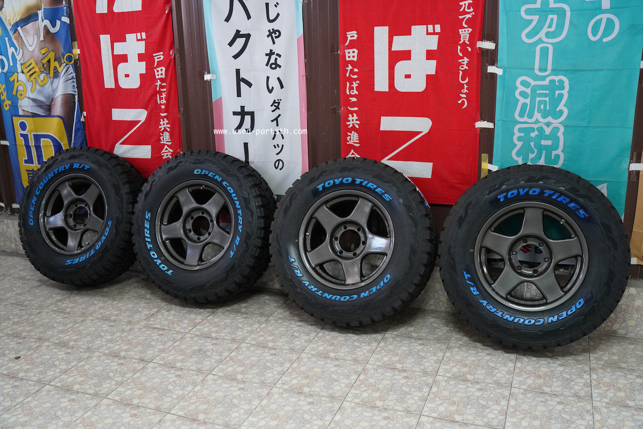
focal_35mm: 35
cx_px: 322
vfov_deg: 37.9
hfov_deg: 54.4
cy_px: 214
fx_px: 625
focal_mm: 35
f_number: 4
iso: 4000
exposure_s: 1/40
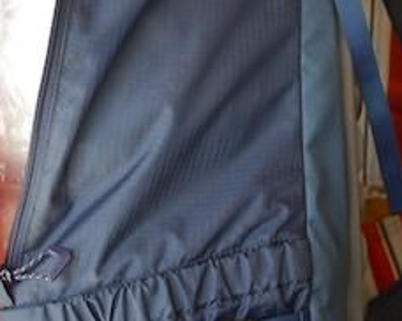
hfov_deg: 26.4
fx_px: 856
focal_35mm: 72
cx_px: 222
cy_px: 48
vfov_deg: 20.9
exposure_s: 1/100
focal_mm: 14
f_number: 2.5
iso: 160
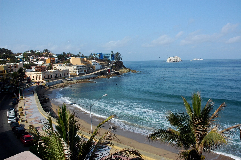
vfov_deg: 47.8
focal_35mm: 27
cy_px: 80
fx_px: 181
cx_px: 120
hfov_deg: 67.4
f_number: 10
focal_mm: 18
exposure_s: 1/320
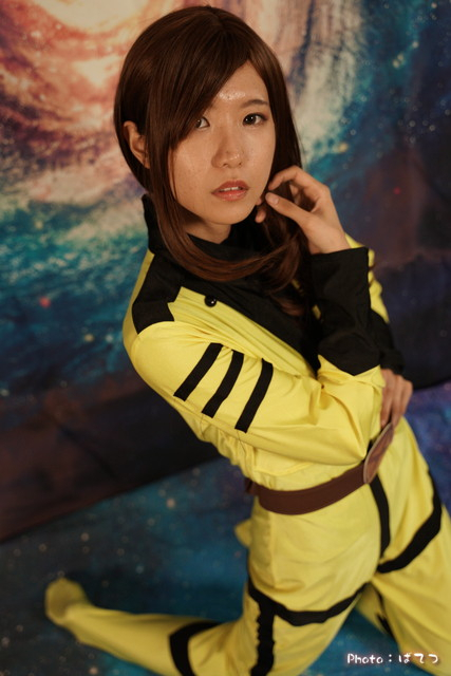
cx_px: 226
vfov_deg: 45.4
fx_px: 808
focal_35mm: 43
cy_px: 338
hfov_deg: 31.2
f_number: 3.2
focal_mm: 43
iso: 1250
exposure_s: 1/250
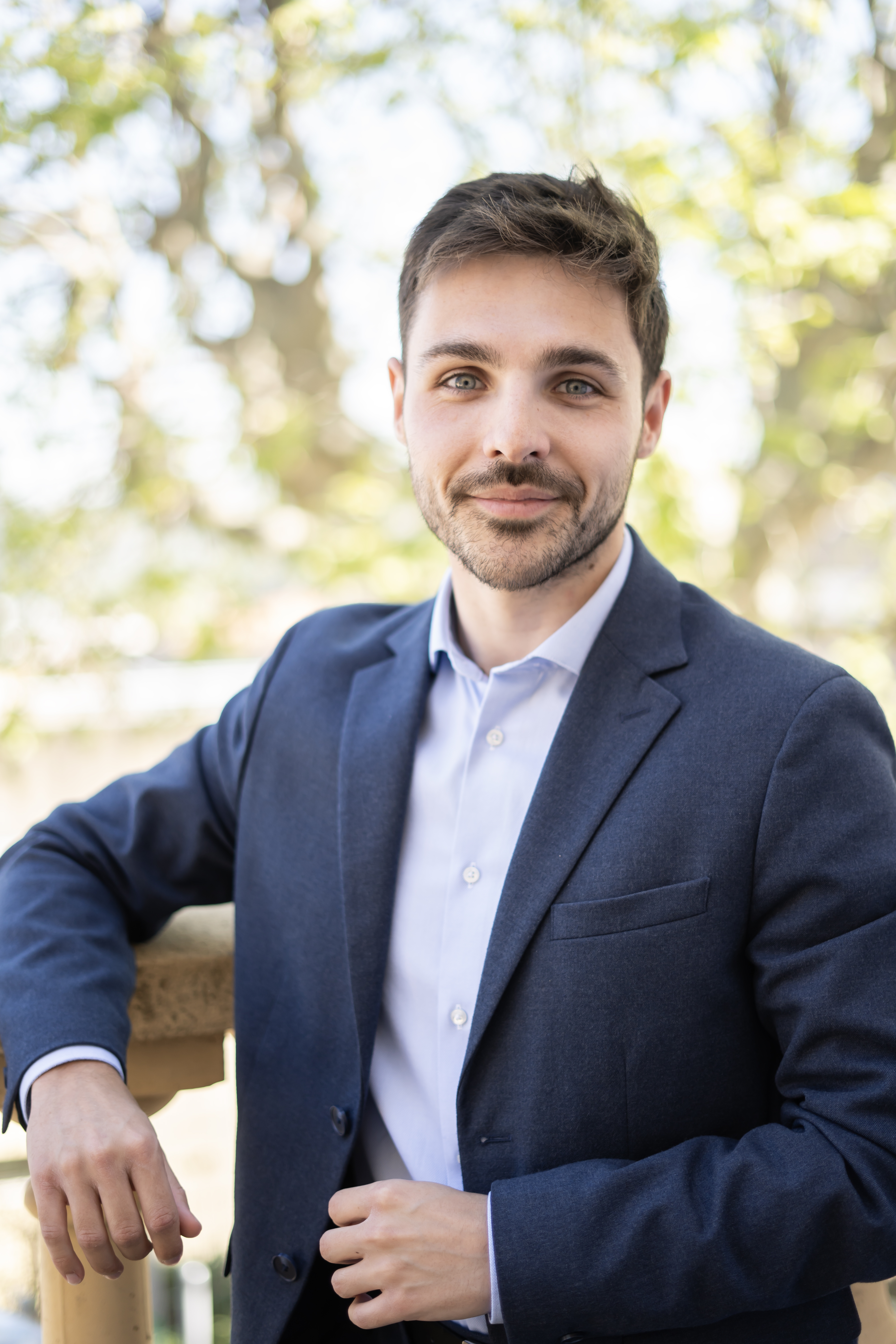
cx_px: 448
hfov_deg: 27.0
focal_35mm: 50
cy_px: 672
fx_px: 1867
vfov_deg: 39.6
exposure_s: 1/640
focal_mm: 50
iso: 200
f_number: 1.8
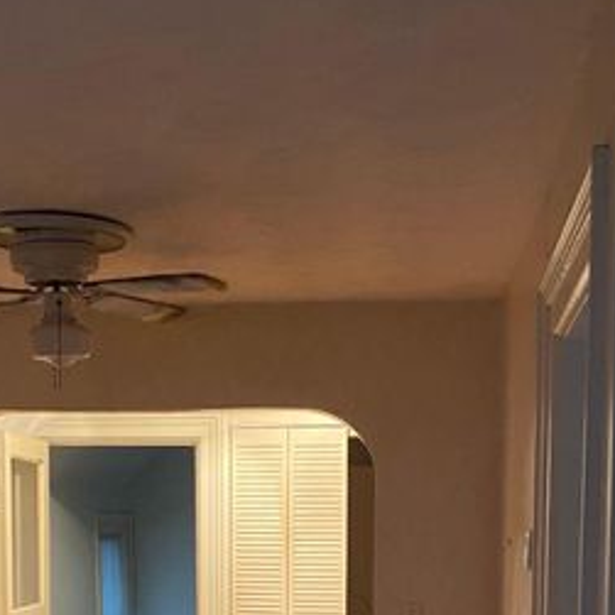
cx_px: 206
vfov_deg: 26.5
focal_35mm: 61
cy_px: 628
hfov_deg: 28.0
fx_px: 1226
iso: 500
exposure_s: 1/30
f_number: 1.8
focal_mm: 4.25
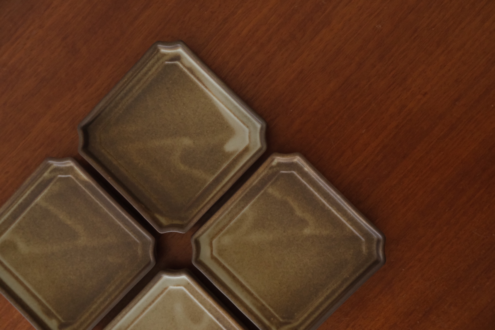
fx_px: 591
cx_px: 248
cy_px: 165
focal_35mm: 43
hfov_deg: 45.4
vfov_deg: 31.2
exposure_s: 1/125
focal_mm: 28.8
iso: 5000
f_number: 6.4
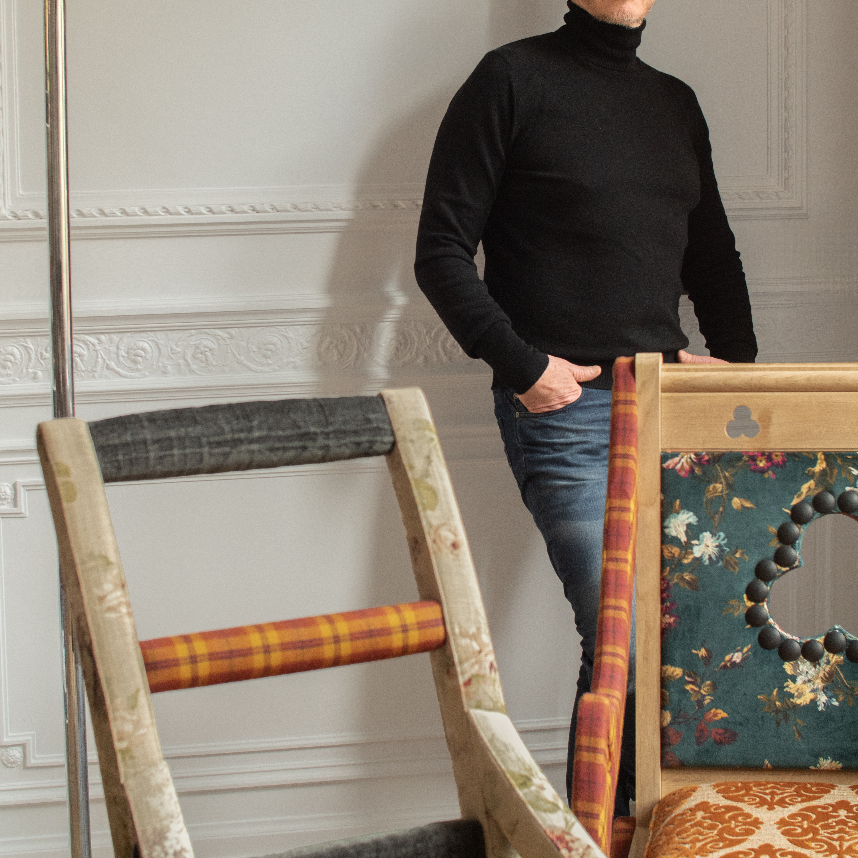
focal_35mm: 76
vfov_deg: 22.7
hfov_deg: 22.8
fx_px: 2131
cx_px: 430
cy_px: 314
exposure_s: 1/100
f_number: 4
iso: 800
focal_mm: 32
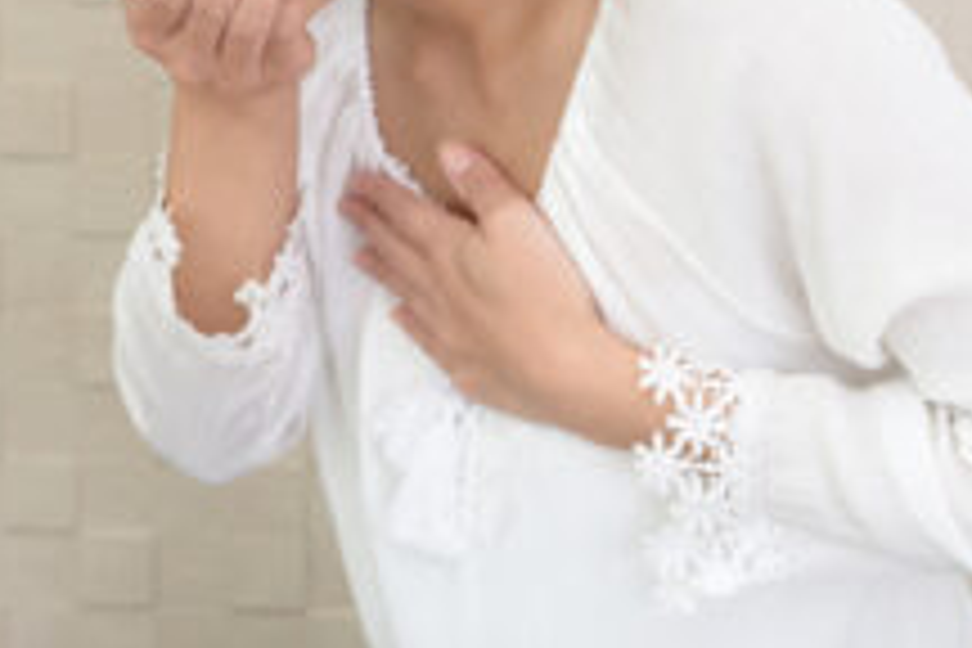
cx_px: 207
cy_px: 27
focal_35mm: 97
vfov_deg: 13.9
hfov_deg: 20.8
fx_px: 2619
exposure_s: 1/160
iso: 200
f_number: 6.3
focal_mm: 50
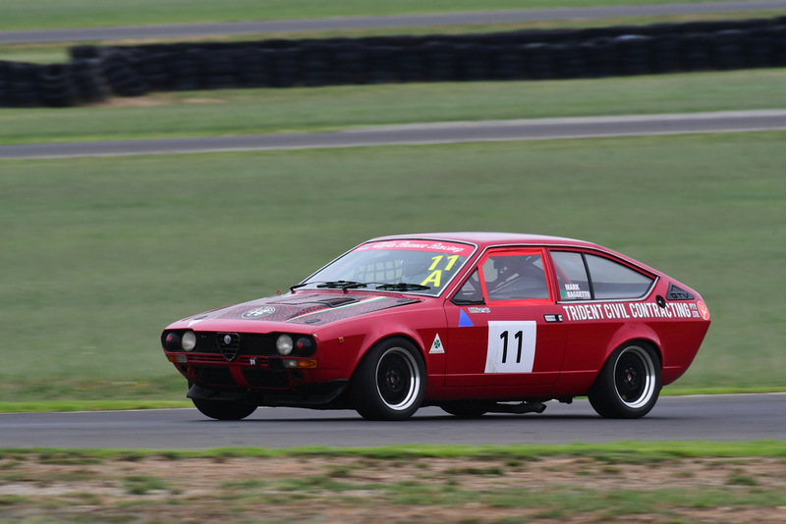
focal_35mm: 750
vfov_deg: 1.8
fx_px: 16380
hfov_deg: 2.7
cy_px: 262
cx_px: 393
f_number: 11
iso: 400
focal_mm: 500
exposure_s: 1/160
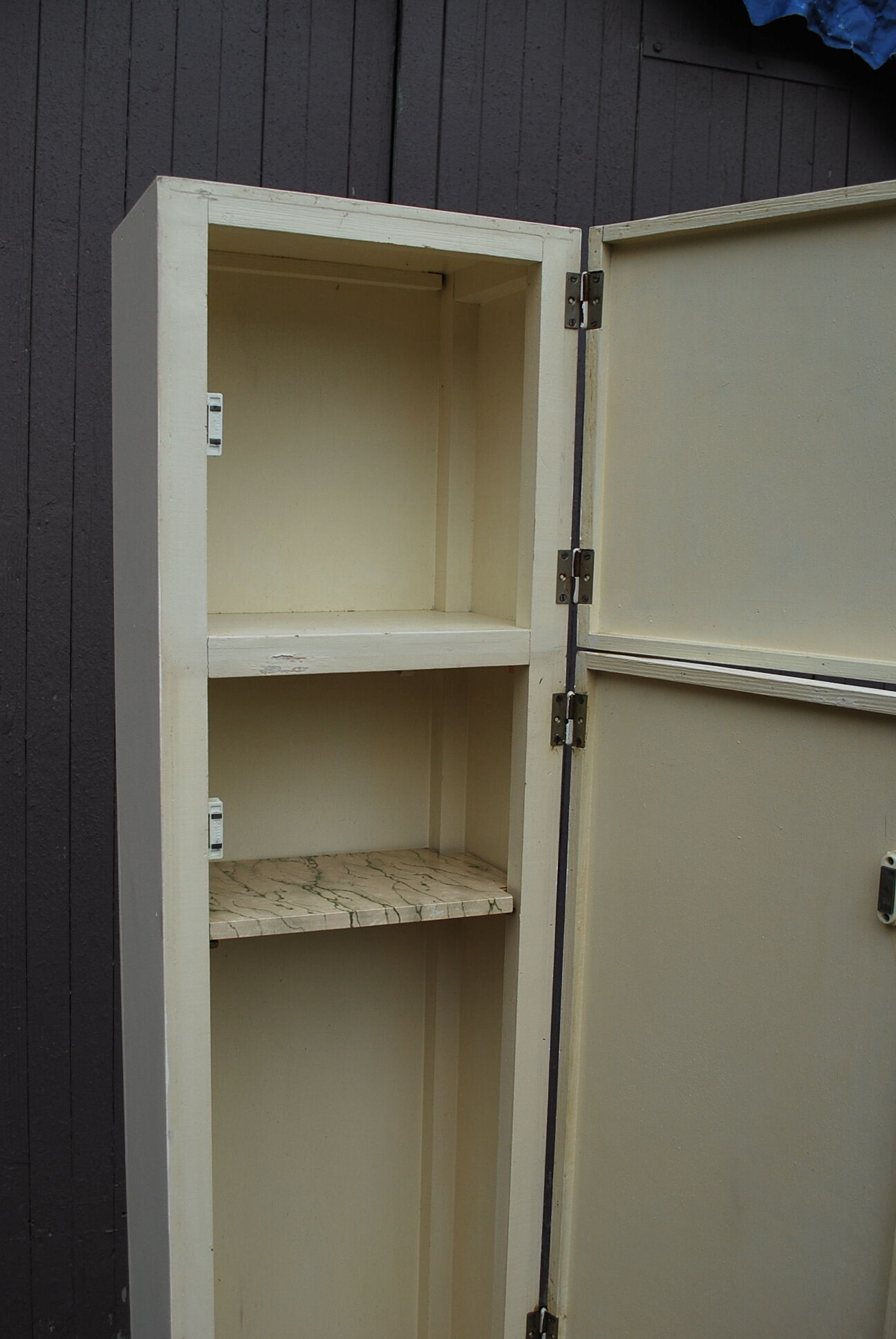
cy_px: 670
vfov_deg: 57.2
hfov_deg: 40.1
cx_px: 448
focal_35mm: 33
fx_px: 1228
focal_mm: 22
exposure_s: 1/100
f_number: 5
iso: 200
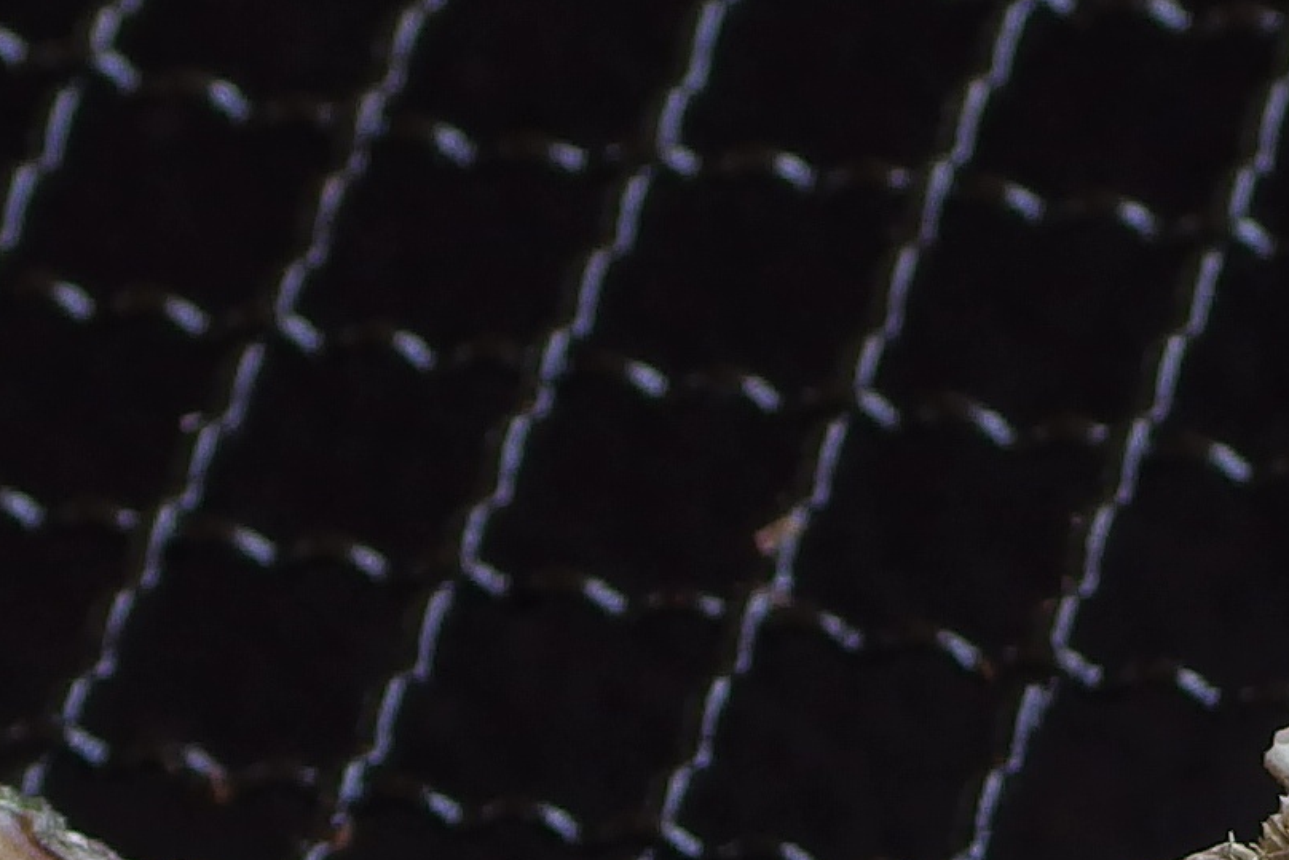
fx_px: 11065
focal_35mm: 309
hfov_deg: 6.7
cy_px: 1896
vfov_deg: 4.4
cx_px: 889
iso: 100
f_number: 2.8
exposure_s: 1/125
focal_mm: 12.8
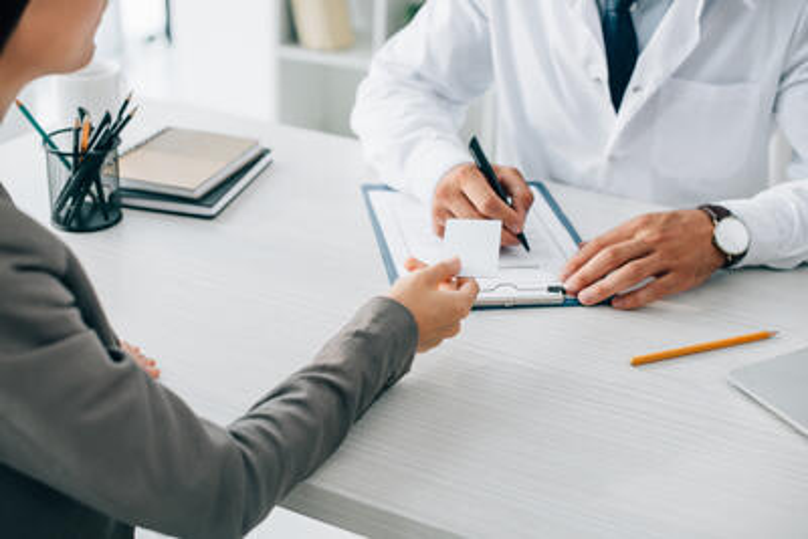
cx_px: 404
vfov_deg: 27.0
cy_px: 270
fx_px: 1123
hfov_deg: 39.6
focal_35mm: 50
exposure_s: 1/200
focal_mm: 50
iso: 160
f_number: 3.5
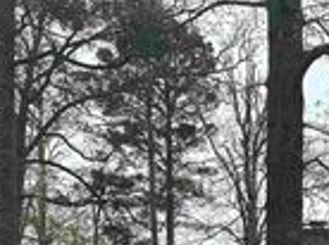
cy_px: 394
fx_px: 825
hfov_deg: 21.7
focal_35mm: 87
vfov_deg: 15.3
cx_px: 331
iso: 80
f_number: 1.78
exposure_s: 1/1495
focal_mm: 6.86
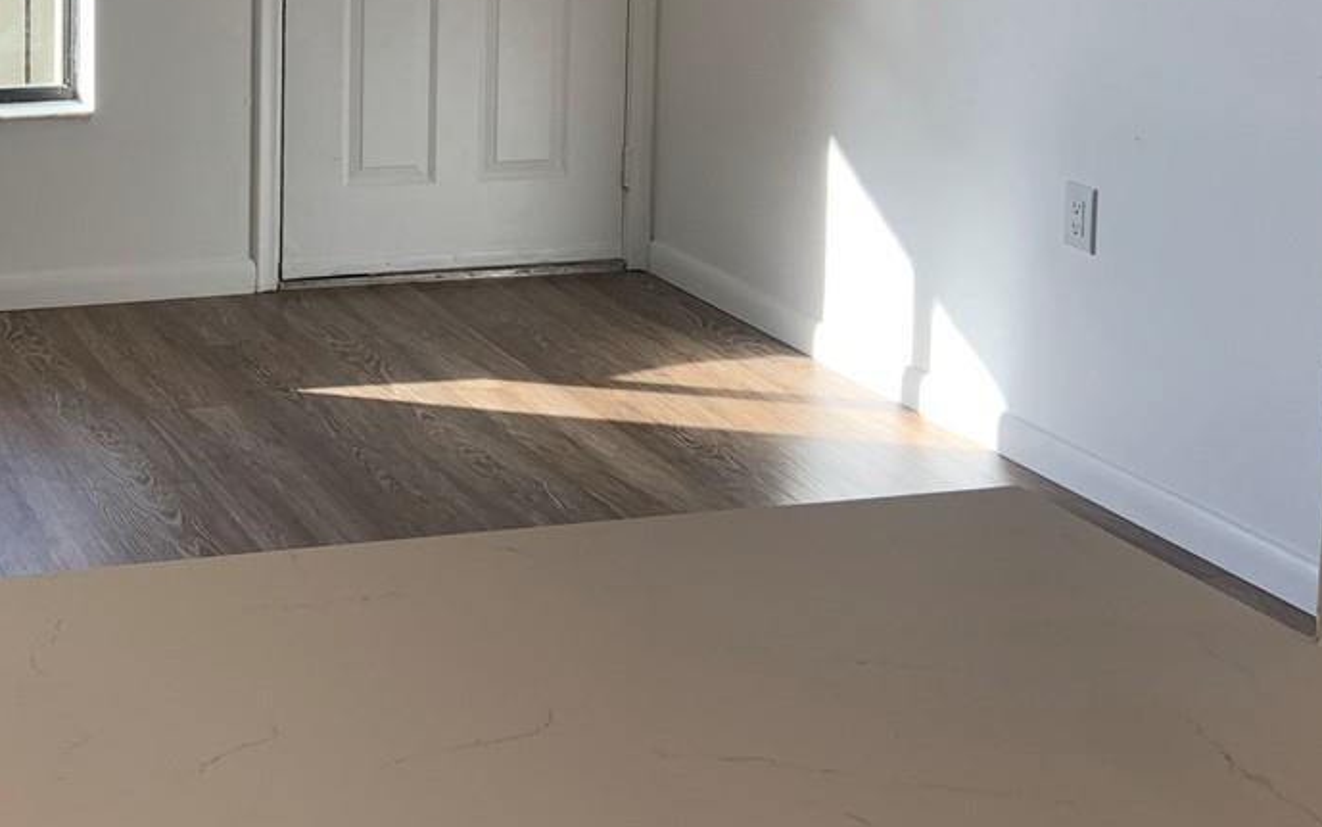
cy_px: -44
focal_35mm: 64
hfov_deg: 30.3
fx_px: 2306
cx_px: 88
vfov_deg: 19.6
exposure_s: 1/165
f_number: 1.8
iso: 25
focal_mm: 4.25
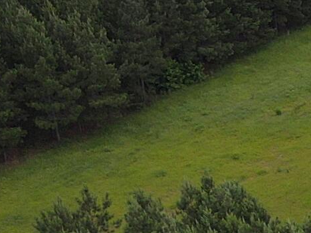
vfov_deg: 9.6
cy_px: 173
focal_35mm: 154
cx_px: 733
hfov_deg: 11.0
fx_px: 1384
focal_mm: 4.5
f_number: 2.8
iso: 100
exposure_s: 1/400
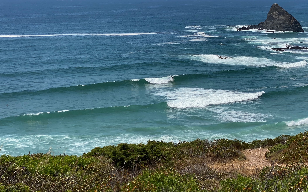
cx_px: 199
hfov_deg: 26.0
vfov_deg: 16.4
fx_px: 663
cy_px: 52
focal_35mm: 79
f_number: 2
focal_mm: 6
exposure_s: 1/1996
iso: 20
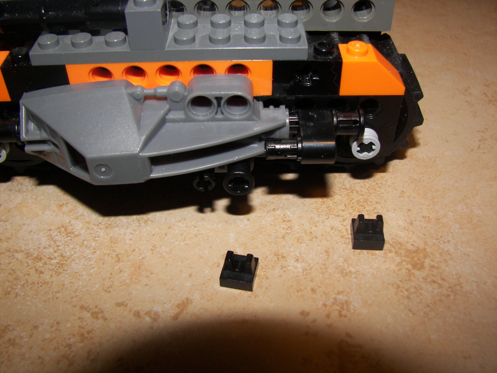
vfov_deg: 39.7
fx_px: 517
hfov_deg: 51.4
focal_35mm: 36
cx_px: 248
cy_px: 186
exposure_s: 1/30
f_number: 2.8
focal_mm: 6
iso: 100
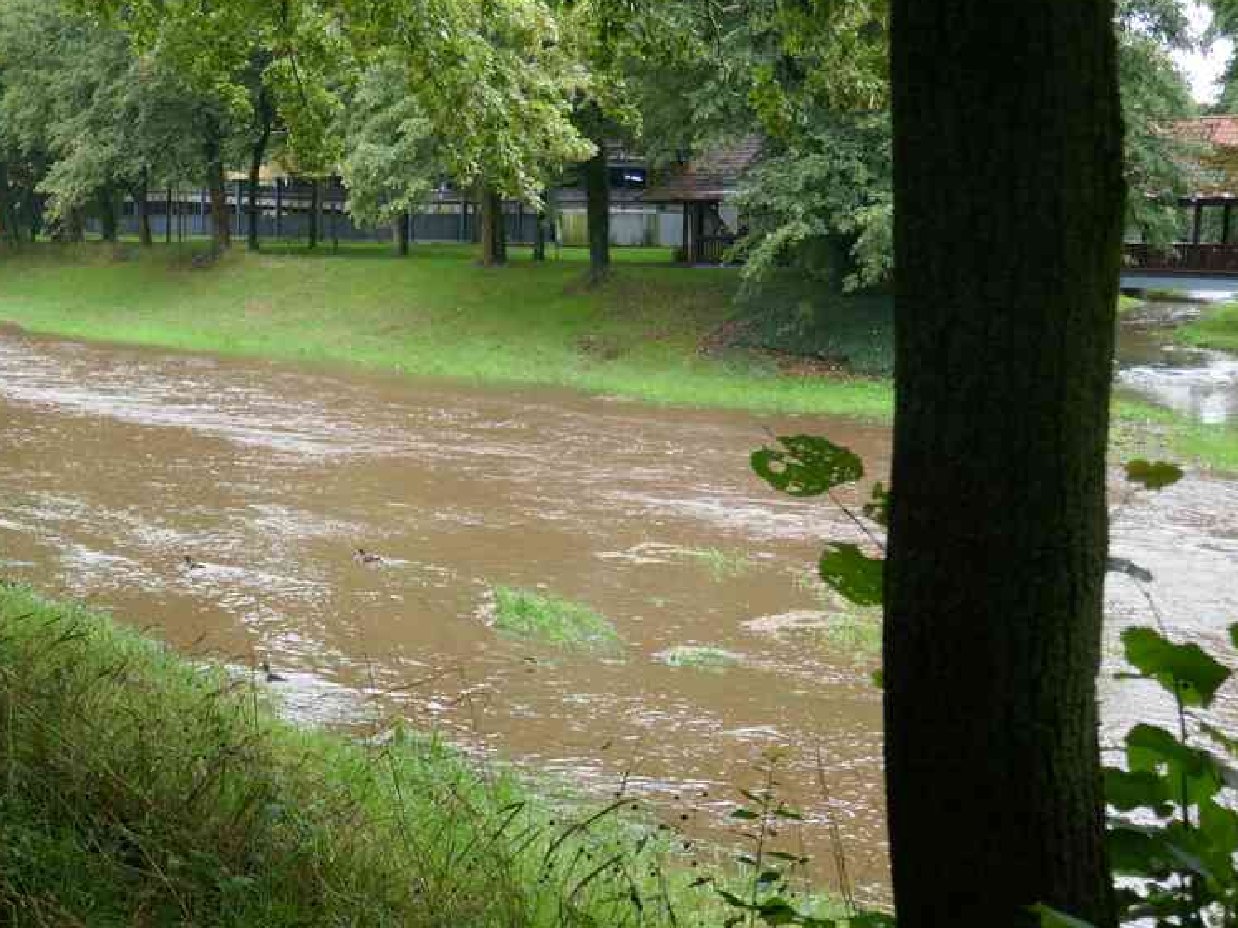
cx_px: 437
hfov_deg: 41.7
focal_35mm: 45
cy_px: 502
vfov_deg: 32.2
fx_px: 1609
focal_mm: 12.7
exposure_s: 1/80
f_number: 3.4
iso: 200
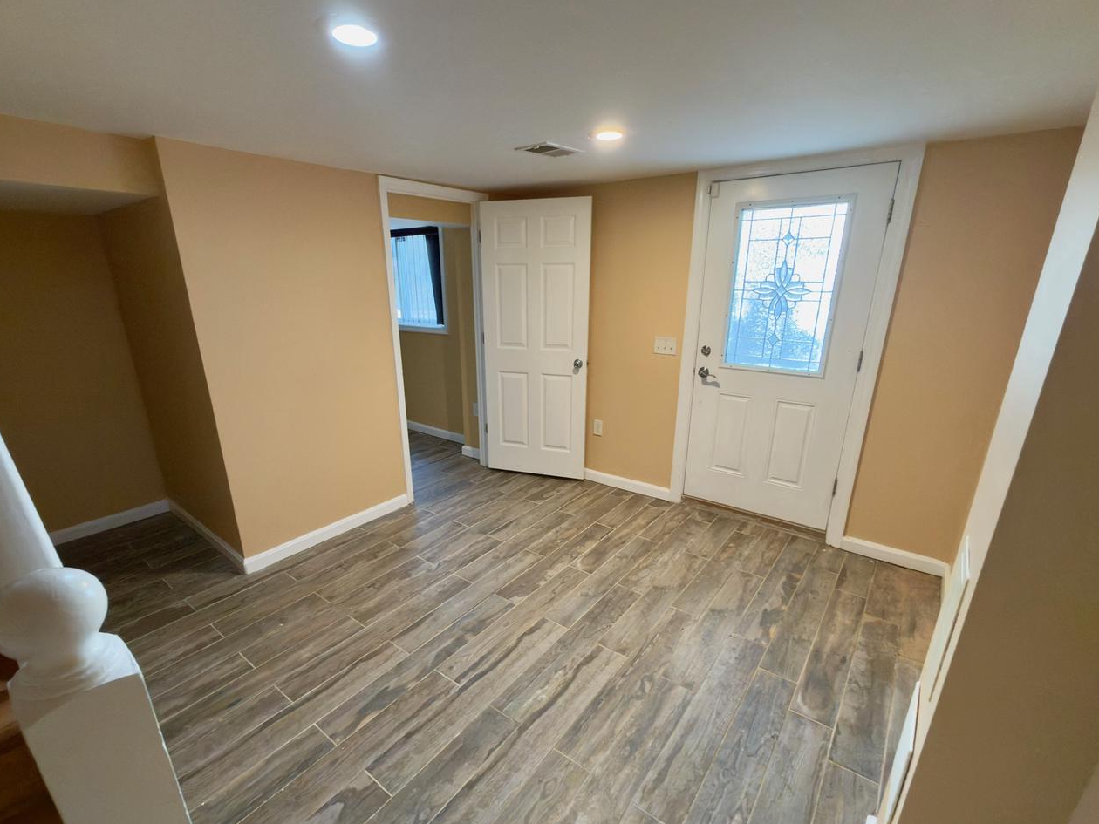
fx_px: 508
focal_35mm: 16
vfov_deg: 78.0
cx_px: 532
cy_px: 440
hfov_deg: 94.5
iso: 200
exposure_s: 1/30
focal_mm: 2.22
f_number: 2.2
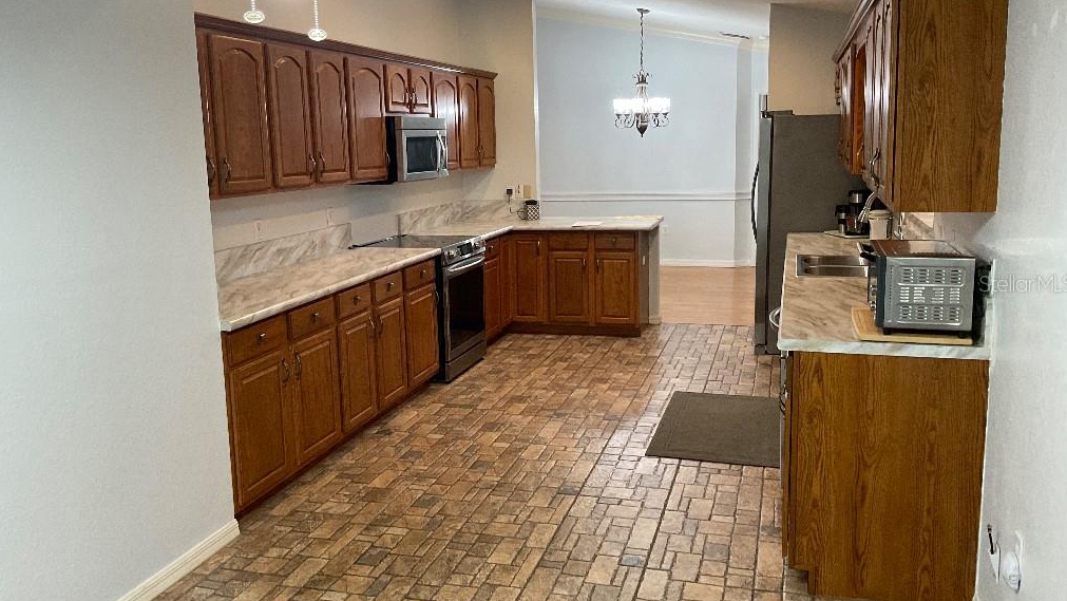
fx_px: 905
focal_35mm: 32
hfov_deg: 61.0
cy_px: 283
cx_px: 538
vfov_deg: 36.7
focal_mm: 3
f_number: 1.8
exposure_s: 1/60
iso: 100
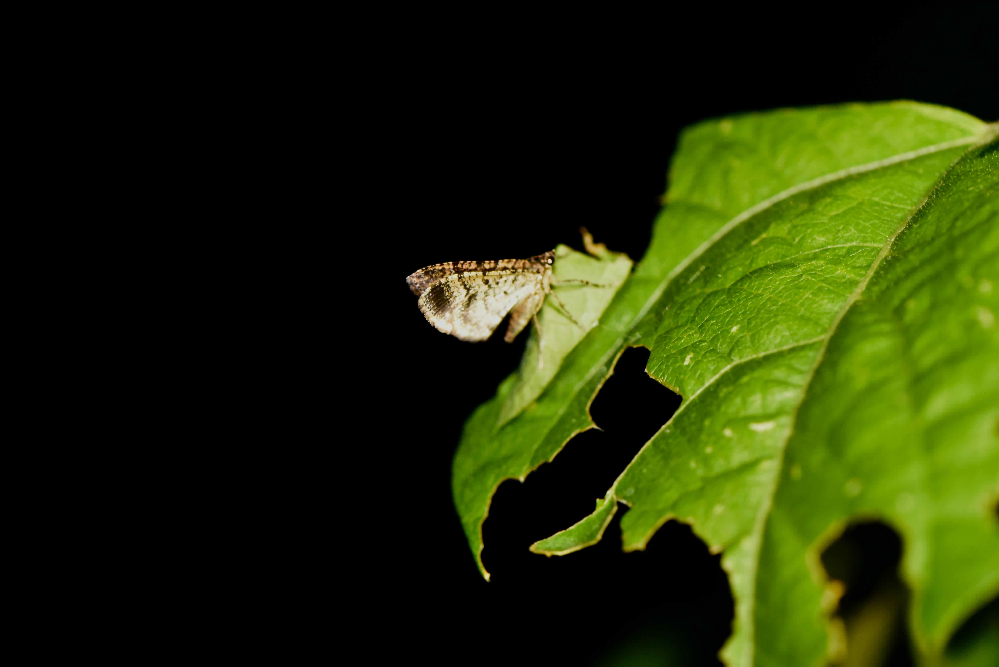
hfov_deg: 19.4
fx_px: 2915
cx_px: 500
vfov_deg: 13.1
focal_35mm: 105
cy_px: 334
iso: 10000
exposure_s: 1/60
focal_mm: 105
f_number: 9
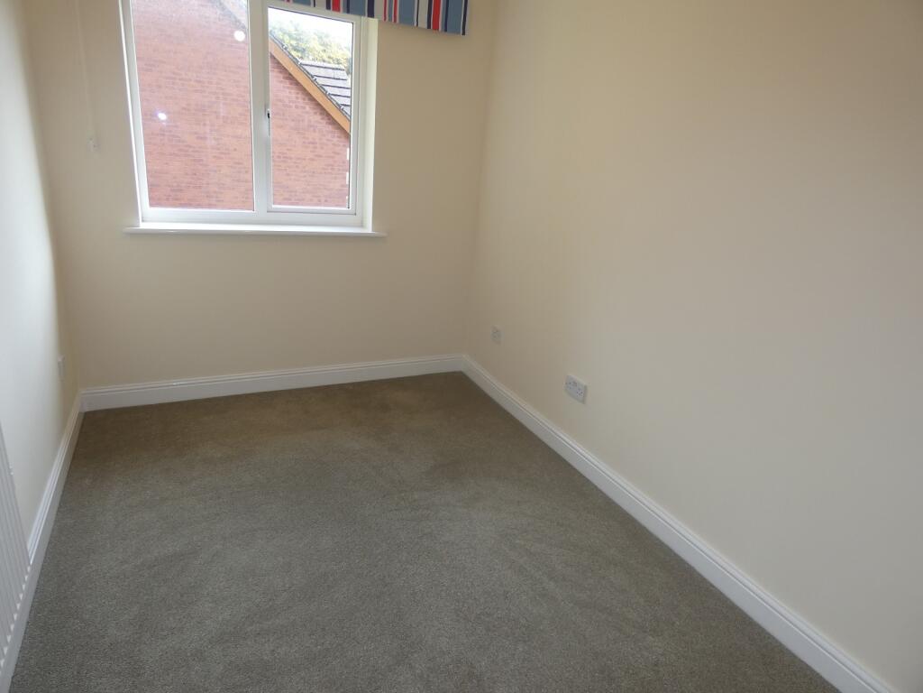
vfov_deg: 66.0
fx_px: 533
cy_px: 346
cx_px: 462
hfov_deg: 81.7
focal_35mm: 20
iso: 80
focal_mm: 3.6
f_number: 2.8
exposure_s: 1/60
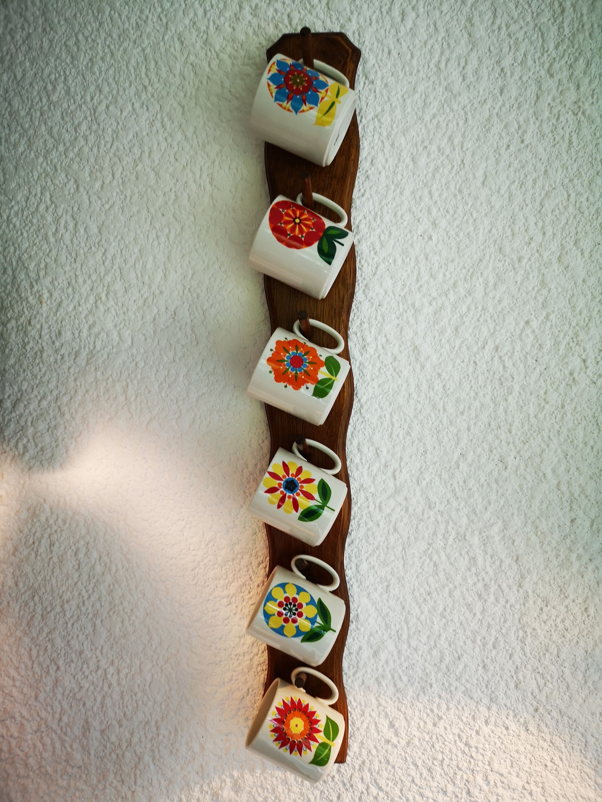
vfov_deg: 65.3
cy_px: 401
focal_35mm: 27
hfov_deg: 51.4
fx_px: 626
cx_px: 301
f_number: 1.8
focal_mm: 5.58
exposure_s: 1/33.3
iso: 320
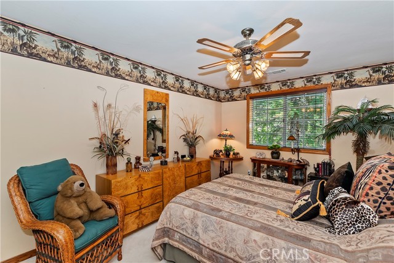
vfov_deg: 77.4
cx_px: 197
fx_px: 164
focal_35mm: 15
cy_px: 132
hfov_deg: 100.4
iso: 400
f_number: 8
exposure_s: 1/30
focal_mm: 10
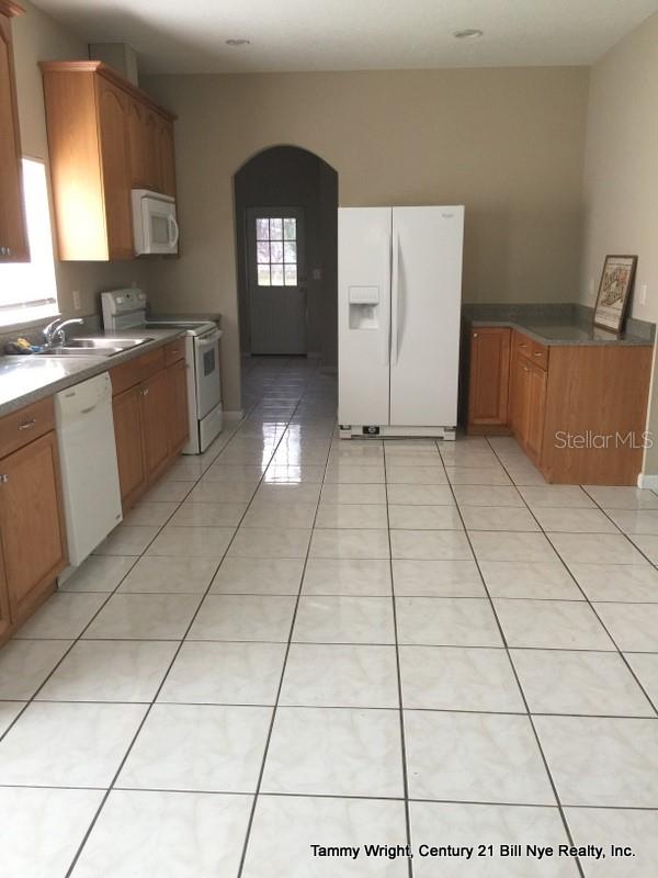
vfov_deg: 61.7
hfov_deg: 48.2
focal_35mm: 29
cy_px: 439
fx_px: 735
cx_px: 329
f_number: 2.2
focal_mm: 4.15
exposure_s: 1/15
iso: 64
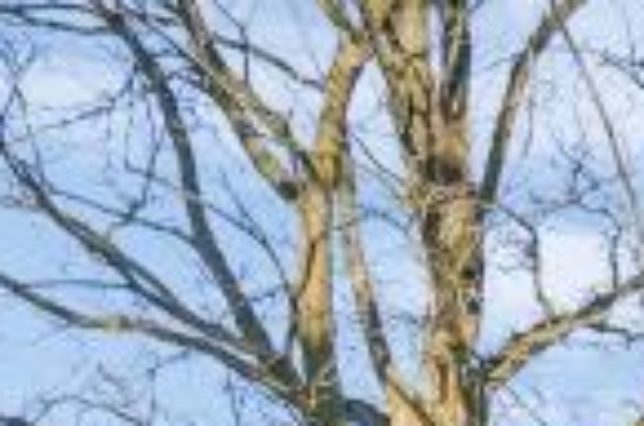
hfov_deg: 7.8
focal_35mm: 248
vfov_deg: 5.3
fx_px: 4427
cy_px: 1085
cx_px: 1452
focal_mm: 35
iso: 320
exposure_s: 1/320
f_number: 5.6
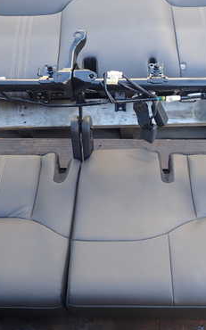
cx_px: 115
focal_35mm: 43
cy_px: 154
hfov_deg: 29.8
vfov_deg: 46.2
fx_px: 387
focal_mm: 4.5
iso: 100
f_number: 2.8
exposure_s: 1/80
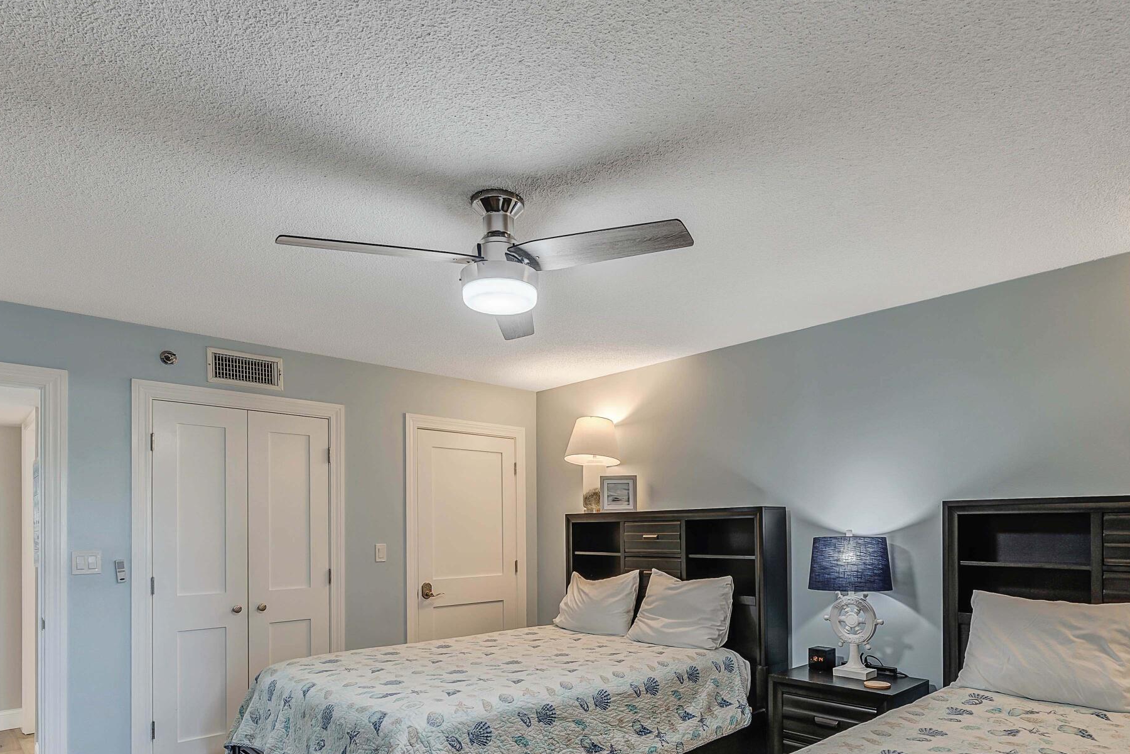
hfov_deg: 83.7
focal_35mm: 20
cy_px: 532
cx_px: 624
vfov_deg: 59.7
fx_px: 628
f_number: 6.3
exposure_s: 1/6
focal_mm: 12
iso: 100
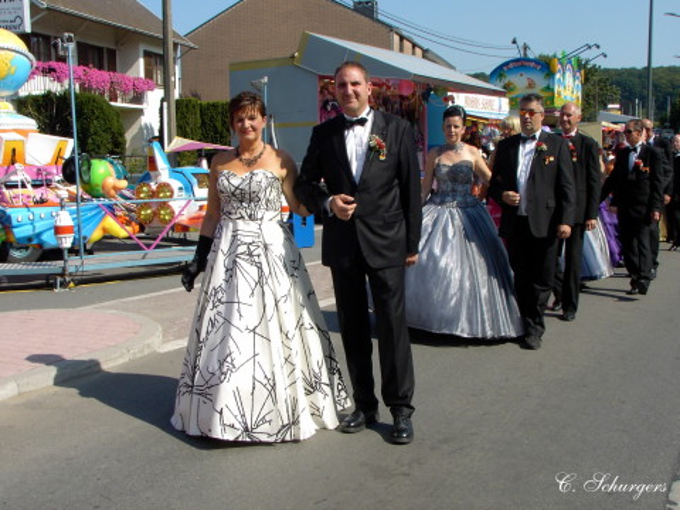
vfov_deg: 31.5
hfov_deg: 41.2
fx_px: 904
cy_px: 255
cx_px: 340
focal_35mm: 46
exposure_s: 1/260
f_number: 5.6
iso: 70
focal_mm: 7.1
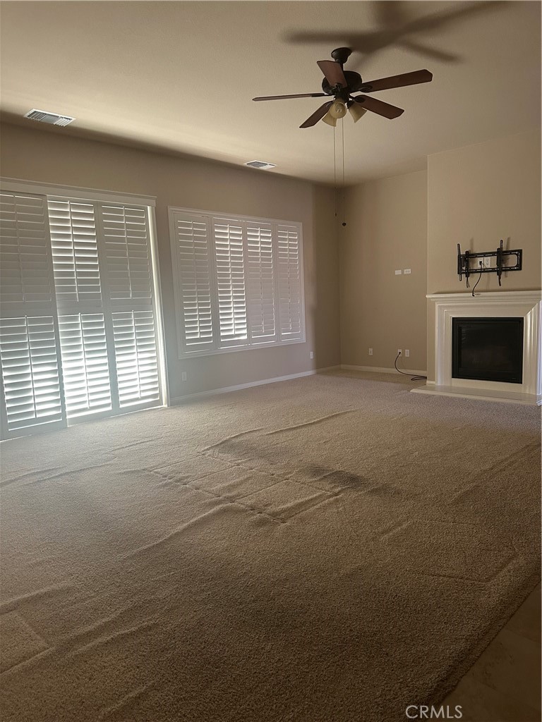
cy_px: 361
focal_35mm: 24
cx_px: 271
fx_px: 501
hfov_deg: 56.8
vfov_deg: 71.6
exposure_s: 1/60
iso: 400
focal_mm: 6.86
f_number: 1.78
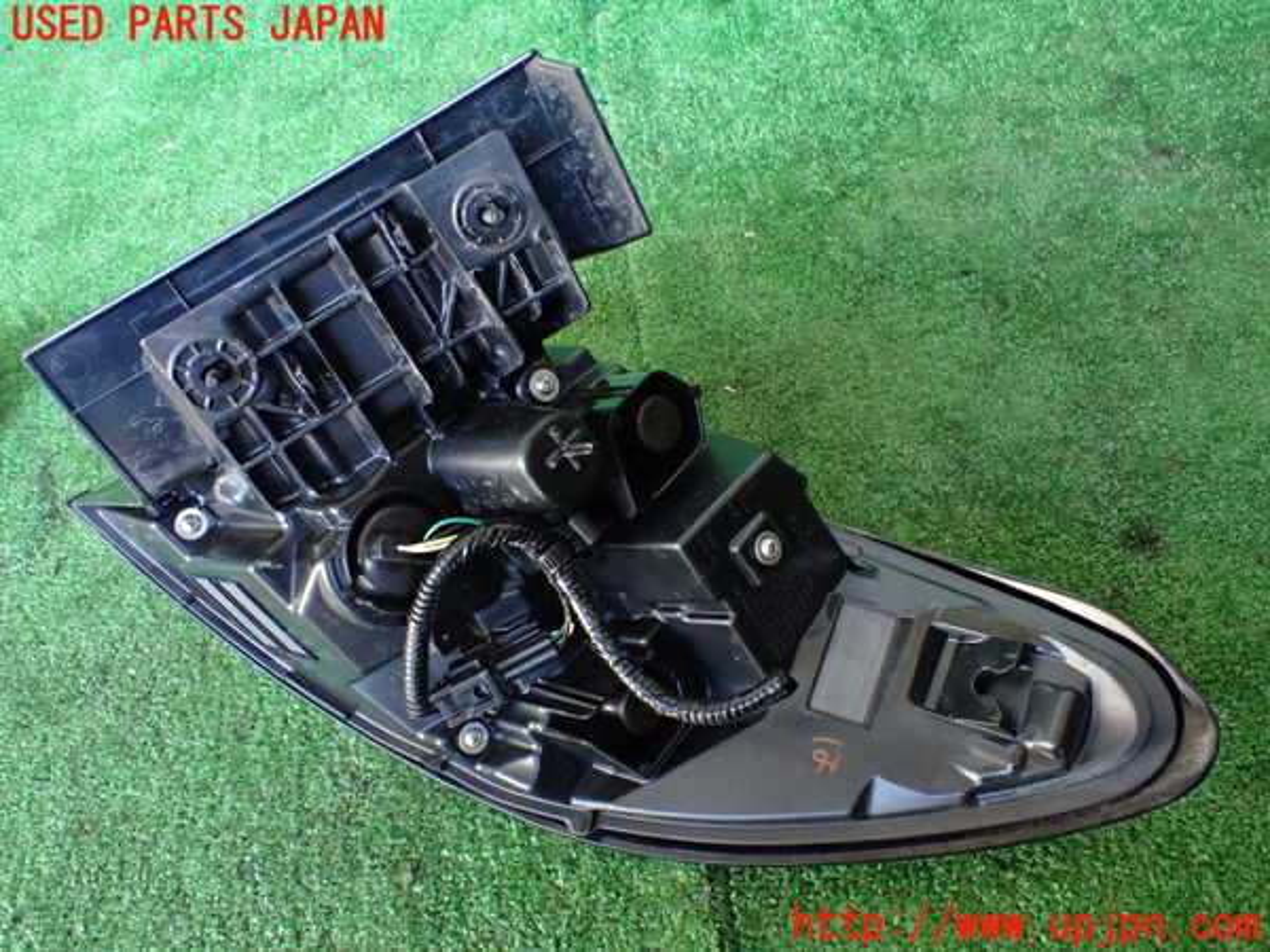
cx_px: 635
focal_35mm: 30
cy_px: 476
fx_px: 1101
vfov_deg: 46.8
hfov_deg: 60.0
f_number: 2.3
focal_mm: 5.4
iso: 640
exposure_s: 1/125
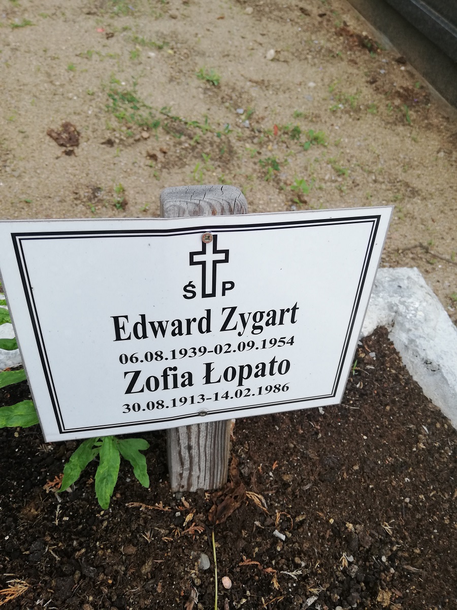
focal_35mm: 27
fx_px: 475
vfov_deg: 65.3
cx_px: 228
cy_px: 305
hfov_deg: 51.4
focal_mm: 3.81
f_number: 2.2
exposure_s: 1/290
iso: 50
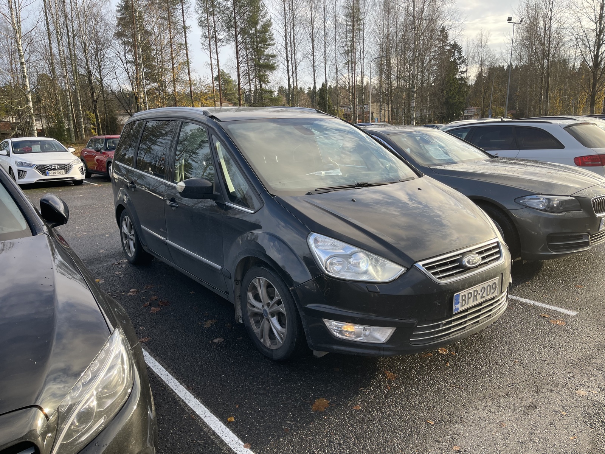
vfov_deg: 54.9
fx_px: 437
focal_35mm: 25
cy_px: 227
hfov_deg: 69.4
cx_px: 302
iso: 32
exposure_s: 1/664
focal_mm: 5.1
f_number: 1.6
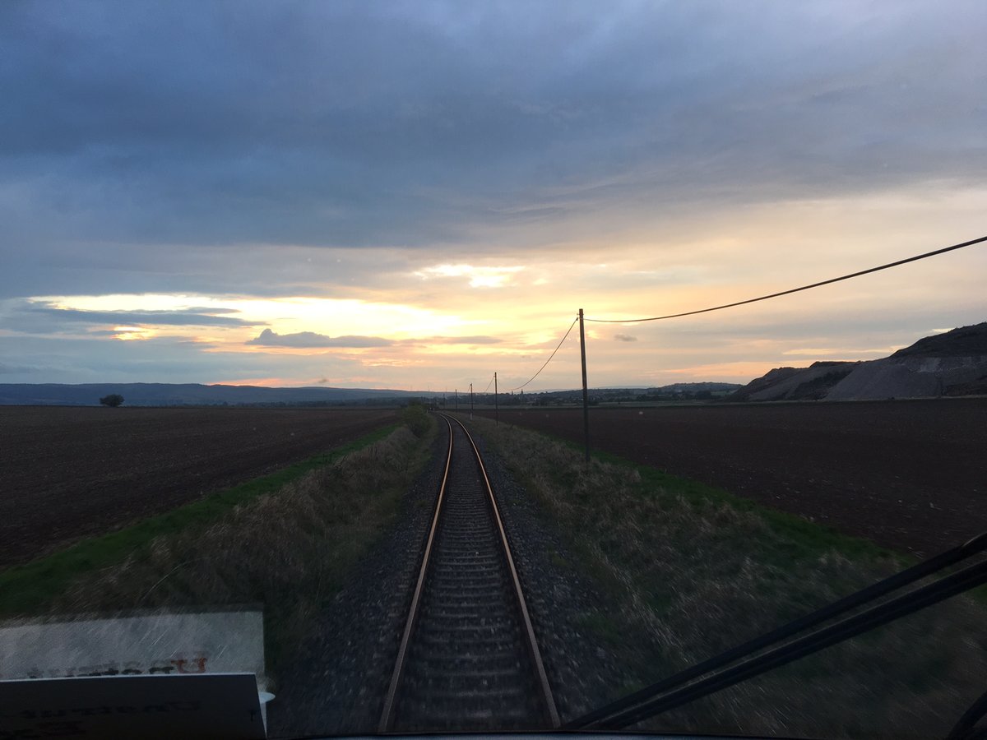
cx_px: 494
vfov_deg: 48.2
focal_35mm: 29
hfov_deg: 61.7
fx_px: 827
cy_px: 370
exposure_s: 1/100
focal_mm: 4.15
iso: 32
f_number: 2.2
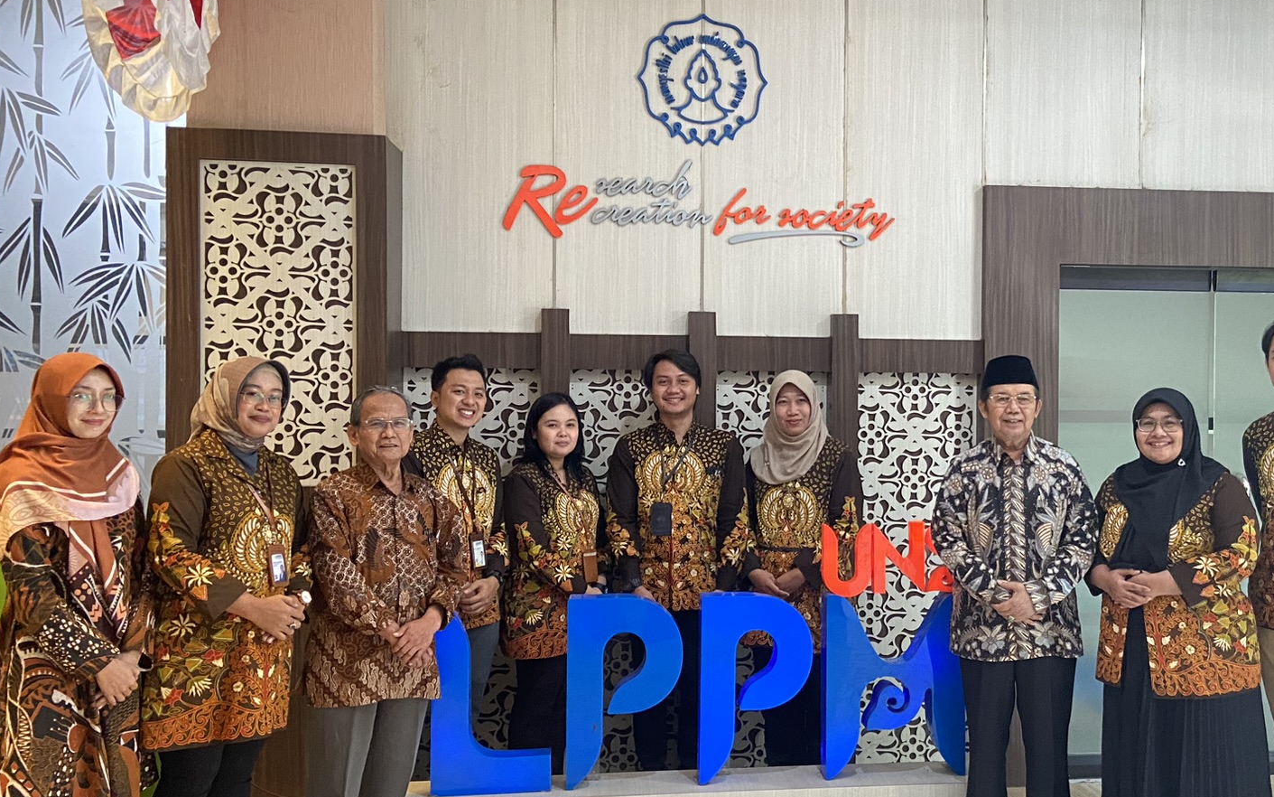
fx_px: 1389
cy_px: 413
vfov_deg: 32.0
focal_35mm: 40
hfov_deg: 48.9
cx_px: 786
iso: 400
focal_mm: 4.25
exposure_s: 1/33
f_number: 1.8
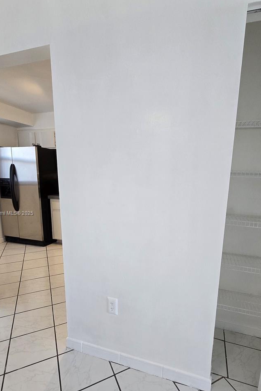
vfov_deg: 93.0
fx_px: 185
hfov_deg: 70.3
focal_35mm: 17
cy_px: 214
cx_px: 143
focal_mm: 2.2
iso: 160
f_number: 2.2
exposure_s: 1/60
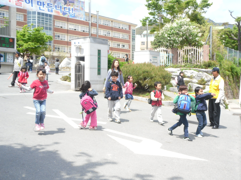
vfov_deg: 33.6
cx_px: 130
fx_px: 299
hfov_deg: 43.8
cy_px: 93
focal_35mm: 43
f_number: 3.8
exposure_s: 1/362
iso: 80
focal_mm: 6.36
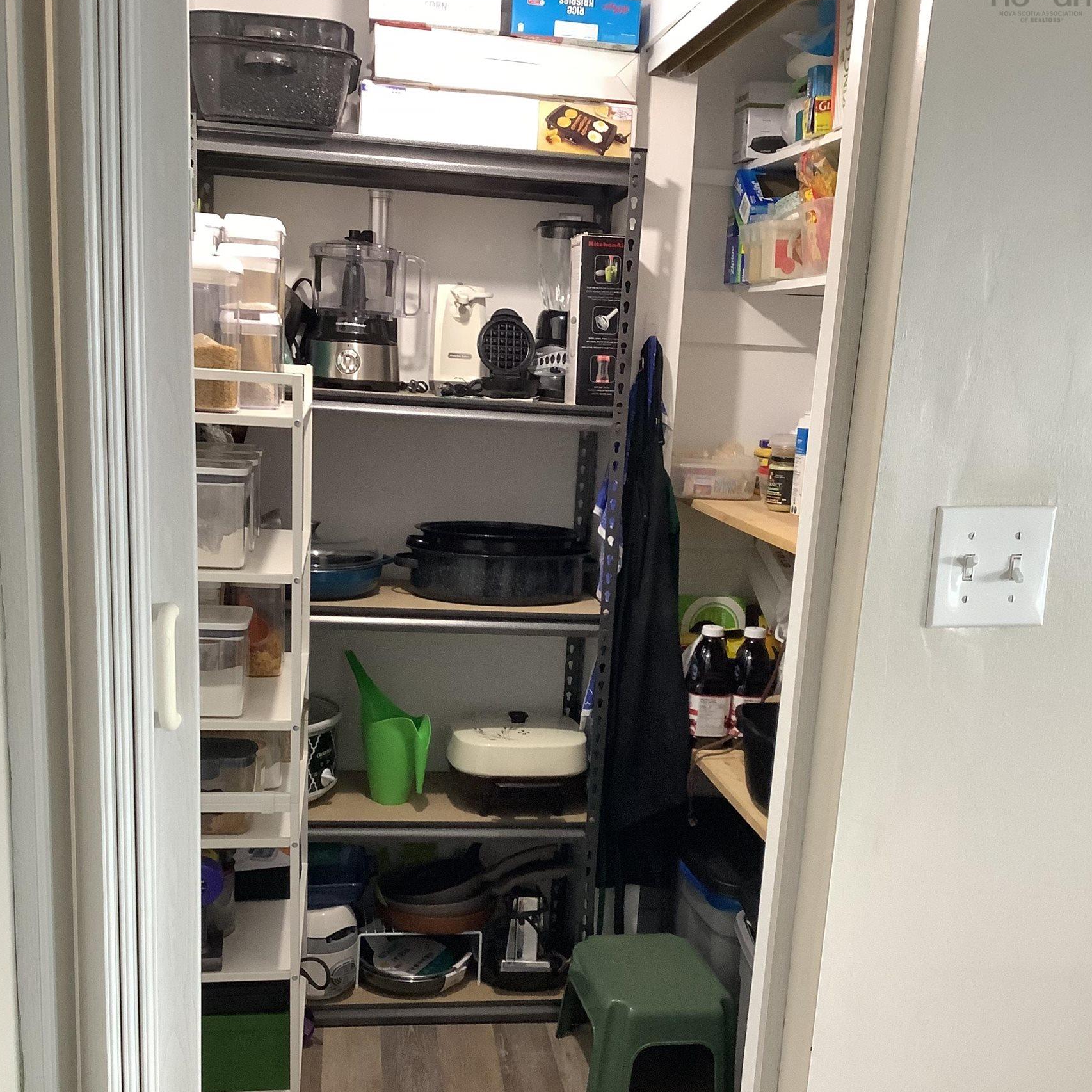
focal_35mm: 37
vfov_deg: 44.5
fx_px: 1321
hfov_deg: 44.9
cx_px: 547
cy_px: 697
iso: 200
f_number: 2.4
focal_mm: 3.3
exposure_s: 1/60
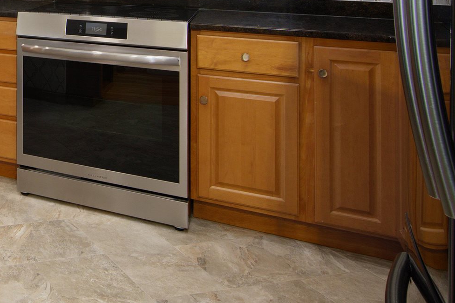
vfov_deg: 27.7
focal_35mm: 44
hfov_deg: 34.8
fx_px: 556
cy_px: -37
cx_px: -99
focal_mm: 14
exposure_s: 1/4
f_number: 7.1
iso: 320
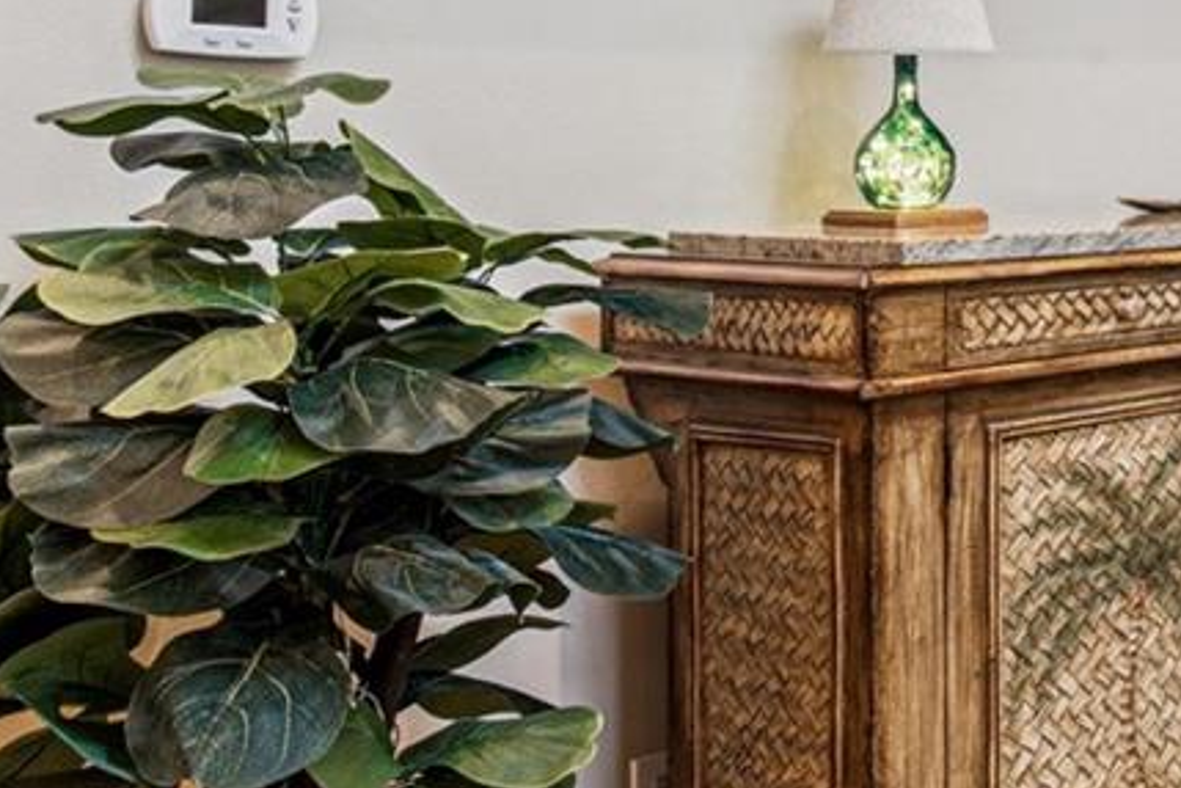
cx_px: 1825
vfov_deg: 23.7
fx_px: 1837
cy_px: 121
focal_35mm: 56
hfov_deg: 25.5
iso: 100
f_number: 7.1
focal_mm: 10
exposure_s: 1.6
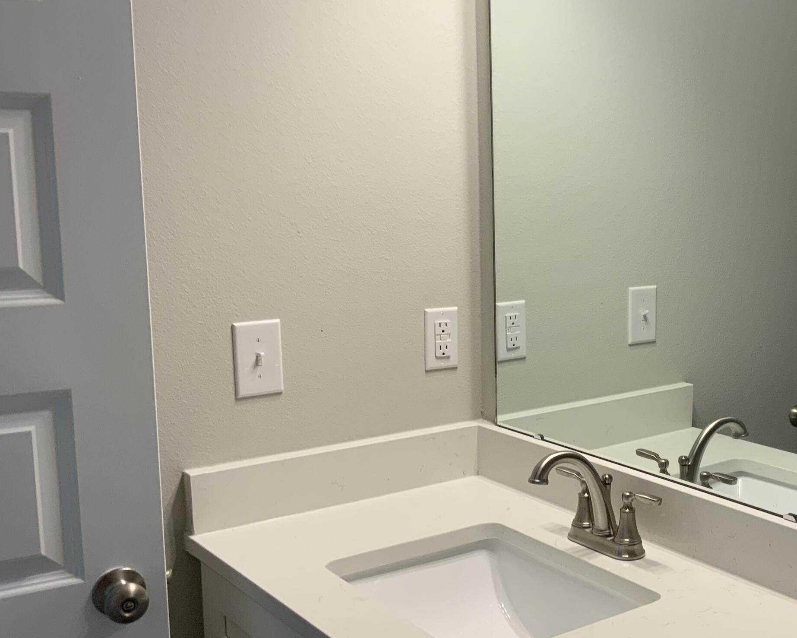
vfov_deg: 32.7
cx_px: 631
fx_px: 1085
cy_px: 346
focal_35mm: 46
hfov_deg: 38.9
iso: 32
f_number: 1.8
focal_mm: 3
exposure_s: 1/60
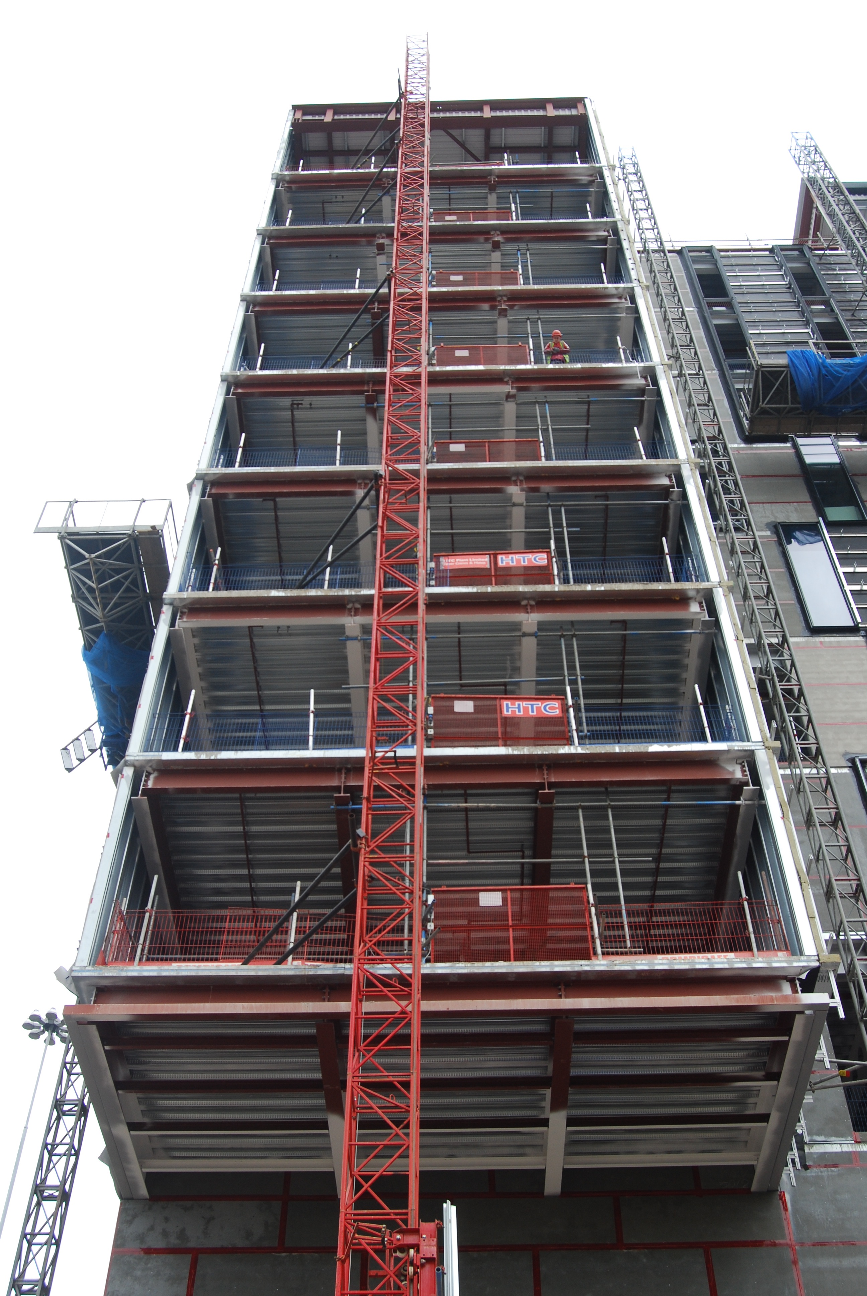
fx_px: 1405
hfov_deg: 34.3
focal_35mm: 39
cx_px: 434
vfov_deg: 49.5
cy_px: 648
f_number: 8
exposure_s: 1/80
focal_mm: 26
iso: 200
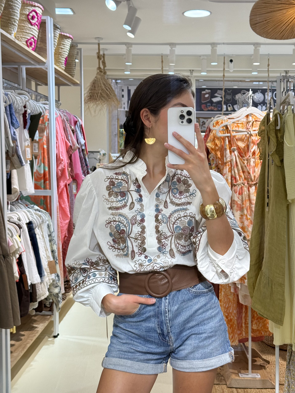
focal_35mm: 48
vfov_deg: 39.7
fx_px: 545
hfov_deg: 30.3
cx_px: 148
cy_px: 196
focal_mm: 6.76
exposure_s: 1/260
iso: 64
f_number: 1.78
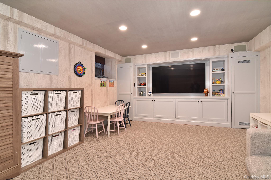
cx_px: 136
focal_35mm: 16
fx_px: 124
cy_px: 90
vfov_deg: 72.0
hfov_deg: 95.0
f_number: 8
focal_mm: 11
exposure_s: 1/15
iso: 640
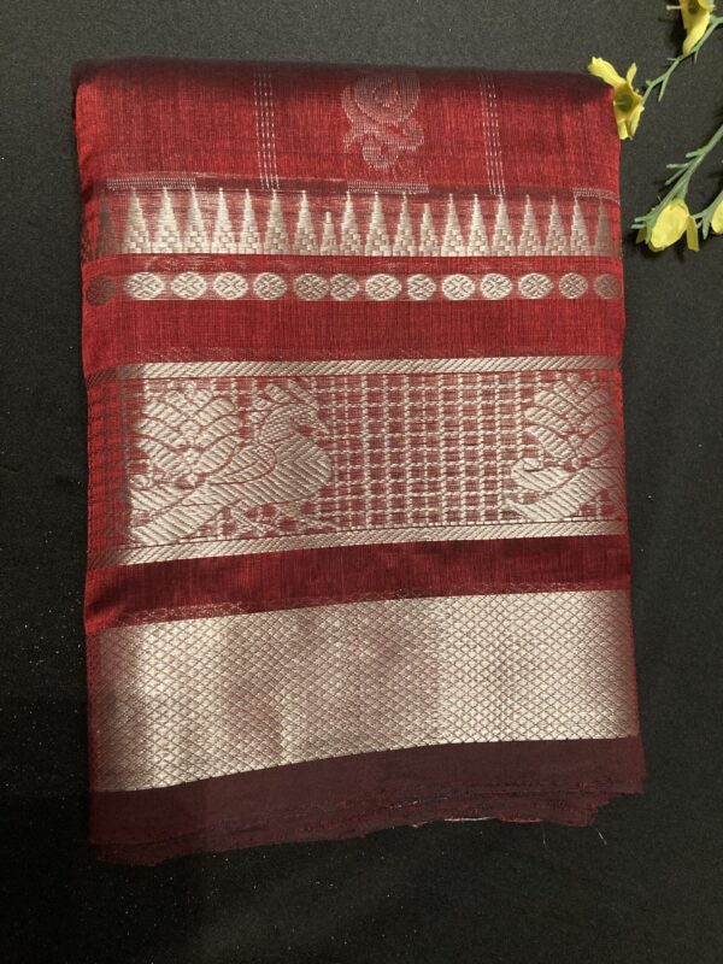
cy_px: 482
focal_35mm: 28
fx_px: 780
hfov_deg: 49.7
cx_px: 362
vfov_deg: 63.4
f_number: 1.8
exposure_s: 1/25
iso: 320
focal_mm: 3.99
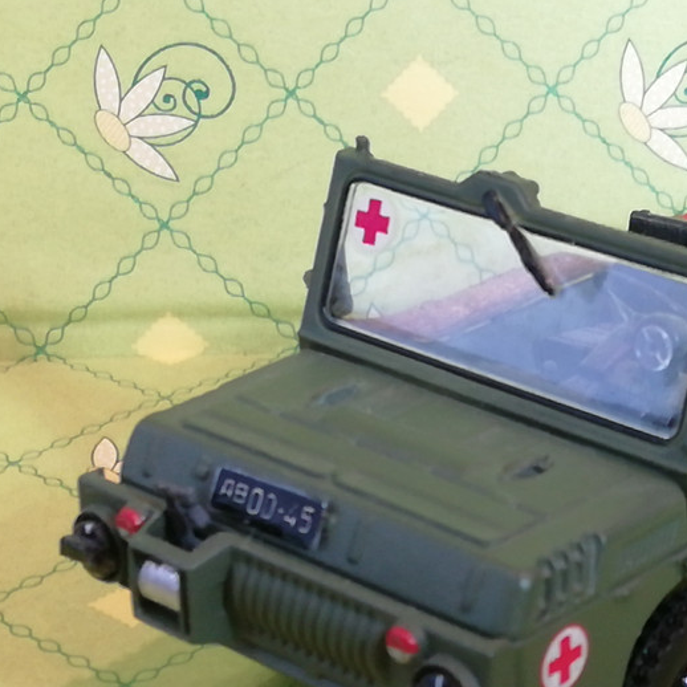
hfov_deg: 15.5
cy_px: 411
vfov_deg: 15.7
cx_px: 605
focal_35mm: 111
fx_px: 2492
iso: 250
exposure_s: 1/33.3
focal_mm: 3.46
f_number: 2.2
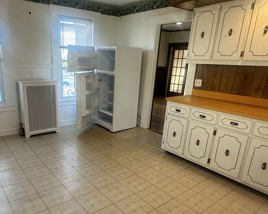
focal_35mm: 27
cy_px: 126
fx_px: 214
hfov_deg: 63.2
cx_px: 101
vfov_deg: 52.9
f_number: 2.2
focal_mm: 2.22
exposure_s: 1/120
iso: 160
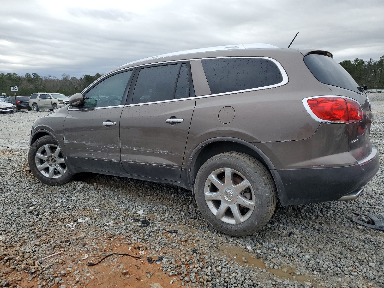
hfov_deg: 67.3
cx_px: 192
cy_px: 144
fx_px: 288
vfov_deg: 53.1
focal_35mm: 26
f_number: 1.5
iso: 50
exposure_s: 1/667
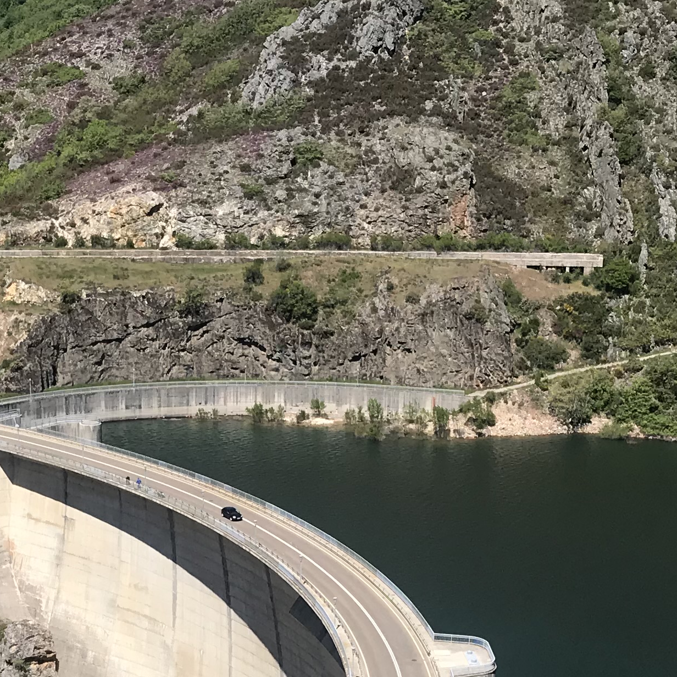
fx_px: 1792
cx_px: 258
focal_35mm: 81
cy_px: 613
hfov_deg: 21.4
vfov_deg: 20.9
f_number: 1.8
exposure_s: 1/2336
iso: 20
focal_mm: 3.99
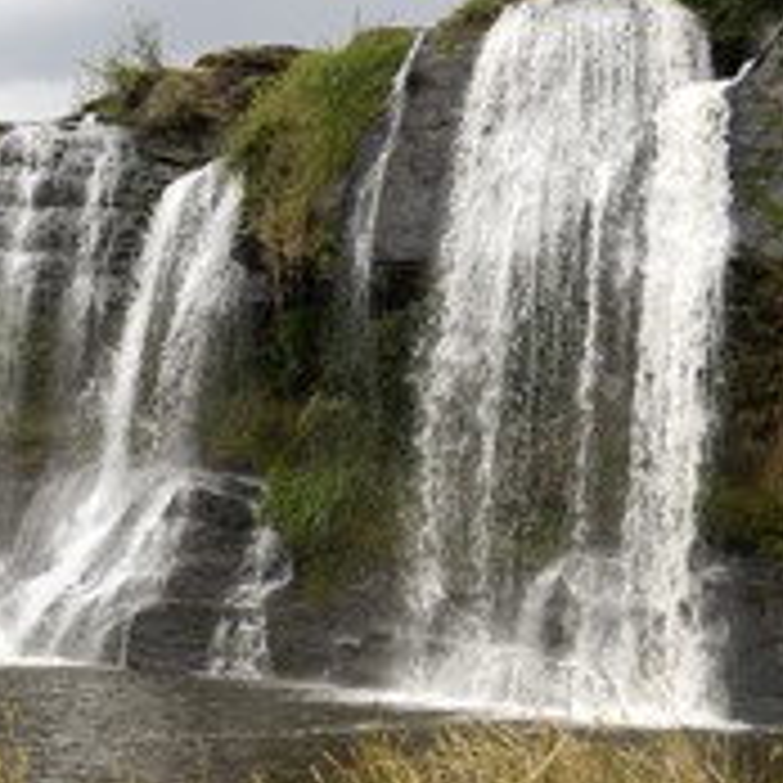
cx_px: -25
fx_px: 1740
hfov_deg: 24.1
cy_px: 382
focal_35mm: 68
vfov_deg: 25.4
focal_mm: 22
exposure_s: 1/125
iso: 100
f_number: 5.3
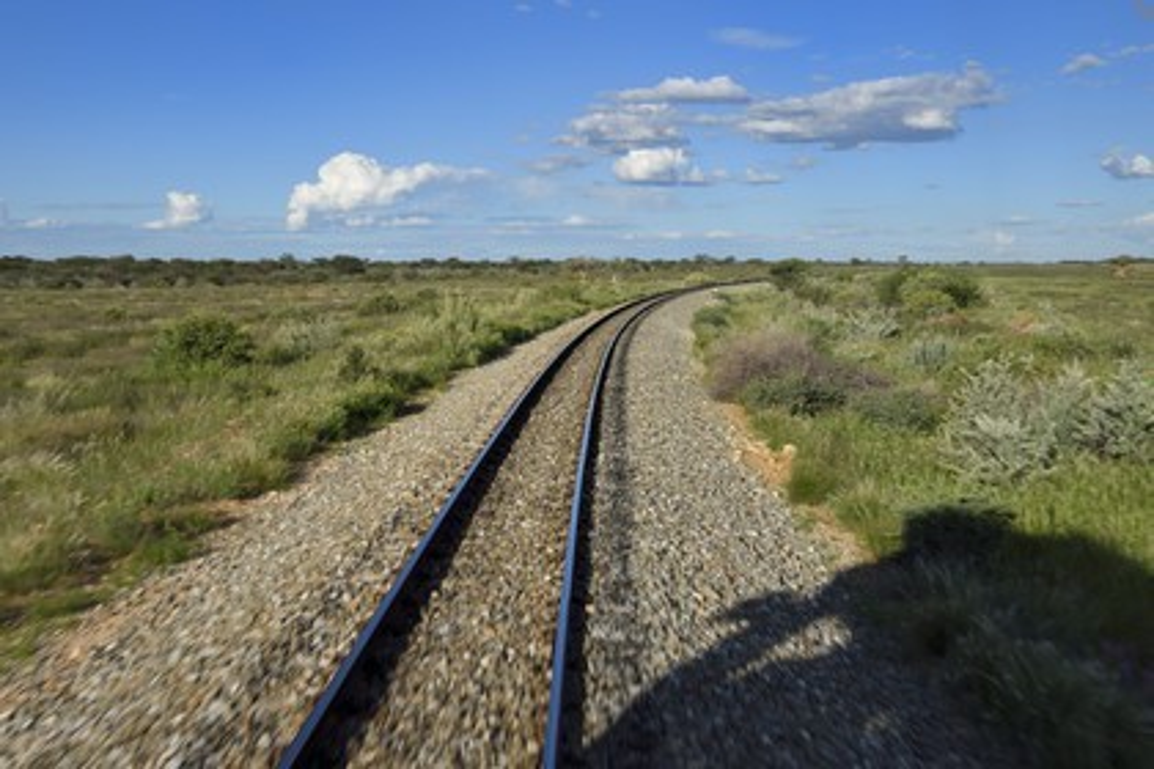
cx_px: 577
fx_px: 1346
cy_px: 384
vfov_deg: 31.9
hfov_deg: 46.4
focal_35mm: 42
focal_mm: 42
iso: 200
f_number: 20
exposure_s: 1/125
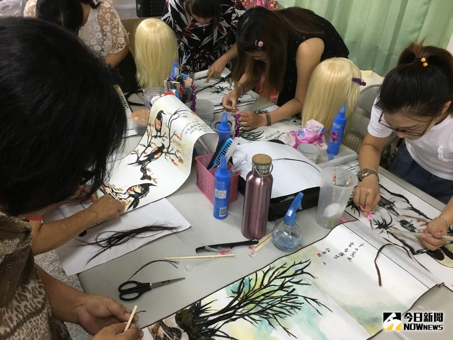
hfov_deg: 61.7
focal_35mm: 29
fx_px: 380
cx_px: 226
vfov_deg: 48.2
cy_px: 170
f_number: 2.2
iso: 100
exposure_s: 1/30
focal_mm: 4.15
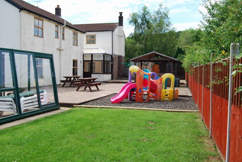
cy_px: 81
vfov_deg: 37.0
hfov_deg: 53.1
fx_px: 242
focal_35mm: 36
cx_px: 121
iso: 100
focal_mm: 24
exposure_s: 1/160
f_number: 6.3
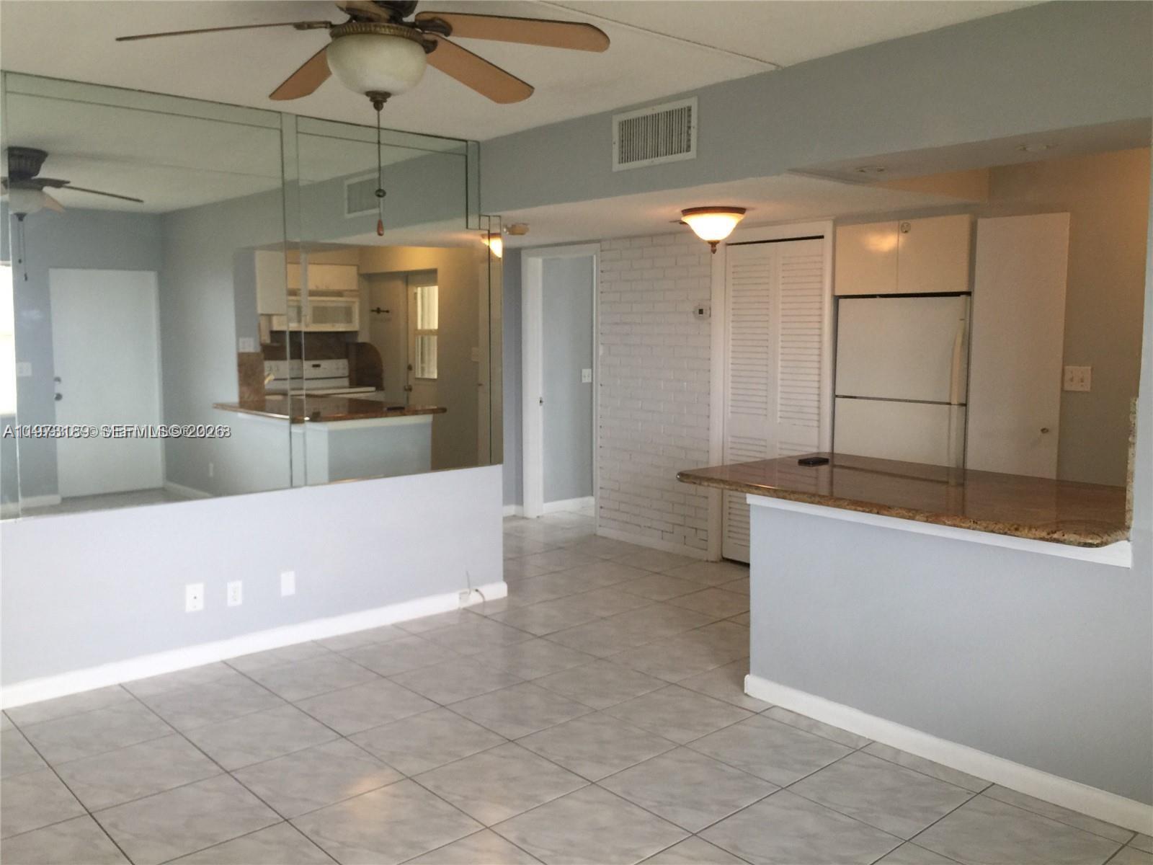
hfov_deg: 61.7
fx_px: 966
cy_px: 432
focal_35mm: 29
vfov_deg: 48.2
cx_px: 576
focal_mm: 4.15
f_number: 2.2
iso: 40
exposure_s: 1/30
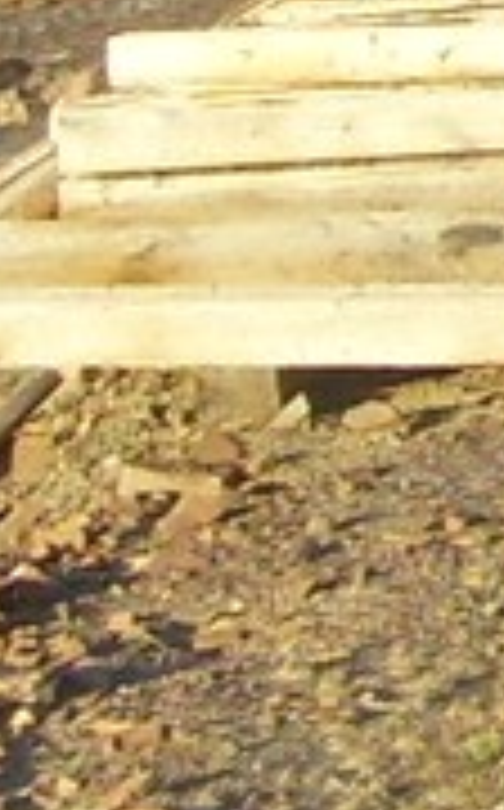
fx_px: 6702
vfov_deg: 6.8
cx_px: 2038
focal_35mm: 304
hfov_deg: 4.0
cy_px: -326
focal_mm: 5.7
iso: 80
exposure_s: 1/320
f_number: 2.9
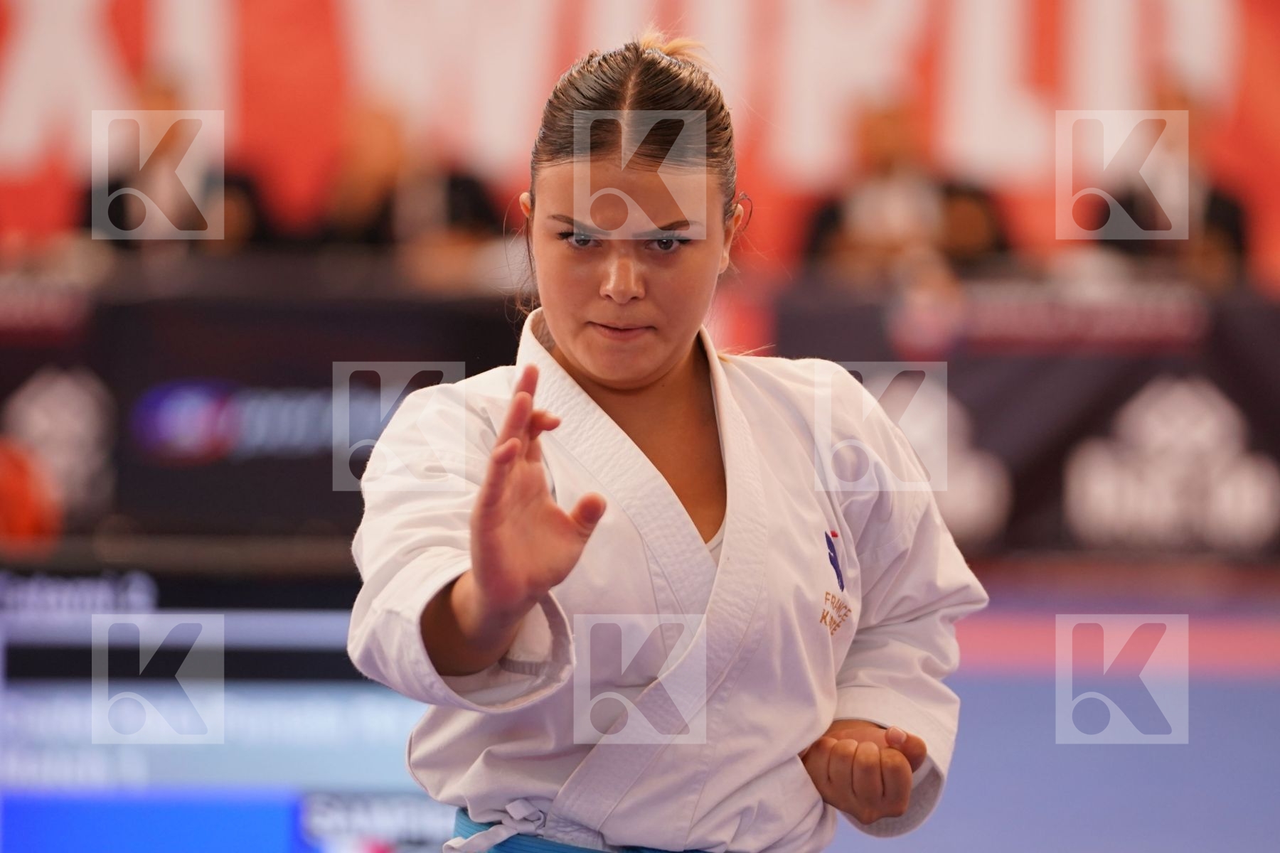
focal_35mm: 276
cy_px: 426
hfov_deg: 7.5
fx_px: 9813
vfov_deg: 5.0
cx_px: 640
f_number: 2.8
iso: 1000
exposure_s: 1/500
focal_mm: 184
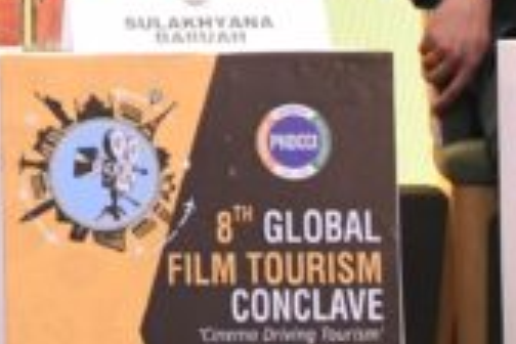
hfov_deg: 8.7
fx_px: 3311
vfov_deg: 5.8
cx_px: -319
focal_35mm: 231
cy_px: -275
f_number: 6.3
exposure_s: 1/125
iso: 3200
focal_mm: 38
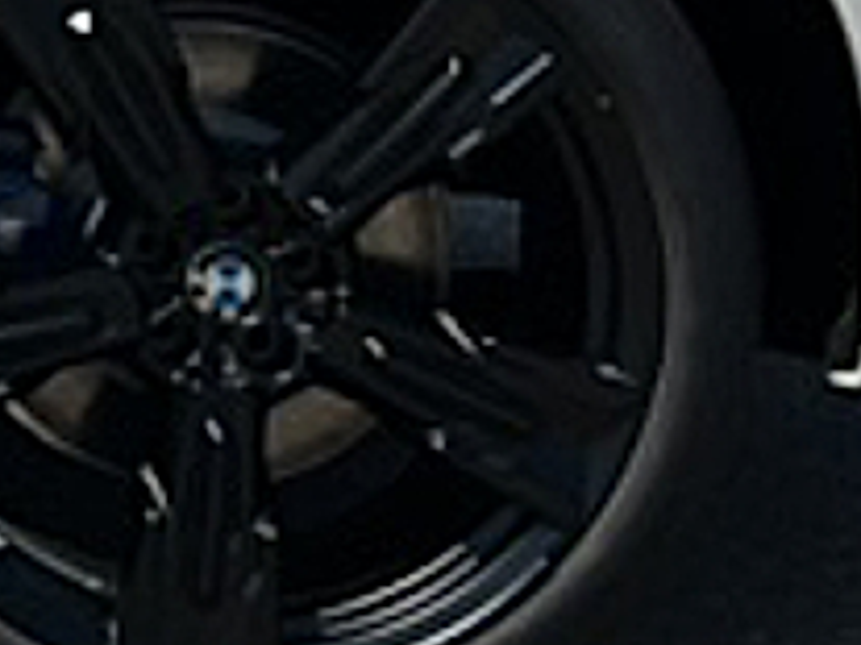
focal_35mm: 193
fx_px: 4798
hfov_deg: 8.8
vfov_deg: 7.5
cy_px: -524
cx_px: -1493
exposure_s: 1/9901
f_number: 1.78
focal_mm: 6.86
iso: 80
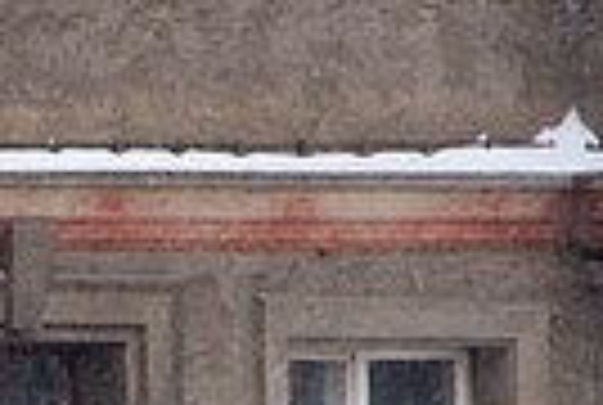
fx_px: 19255
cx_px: -1332
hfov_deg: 1.8
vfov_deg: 1.2
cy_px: 389
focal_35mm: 1147
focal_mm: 100
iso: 200
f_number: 6.3
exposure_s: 1/200
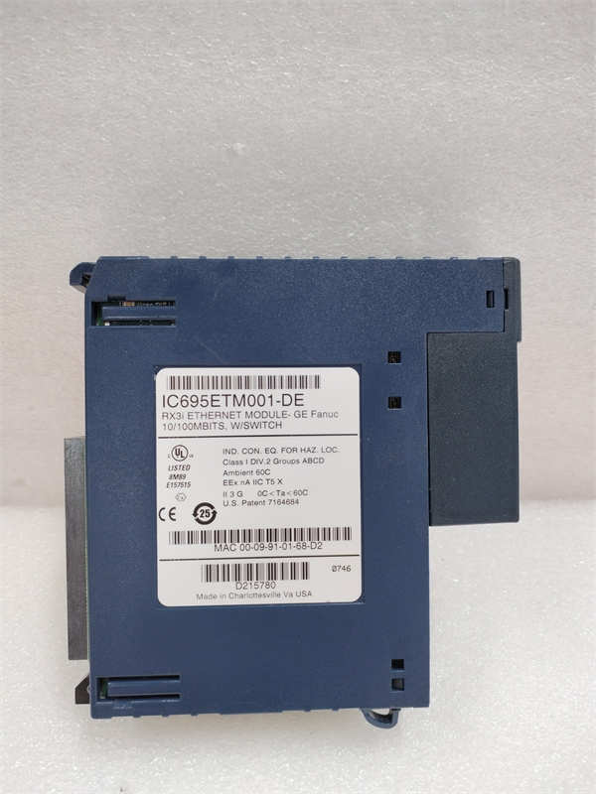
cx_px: 298
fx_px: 597
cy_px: 397
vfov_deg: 67.3
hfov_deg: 53.1
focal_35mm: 26
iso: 308
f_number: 1.8
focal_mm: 4.75
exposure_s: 1/33.3
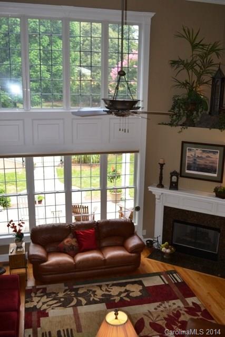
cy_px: 168
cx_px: 112
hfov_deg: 40.0
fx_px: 309
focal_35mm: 33
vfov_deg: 57.2
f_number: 4
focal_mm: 22
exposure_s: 1/125
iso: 250
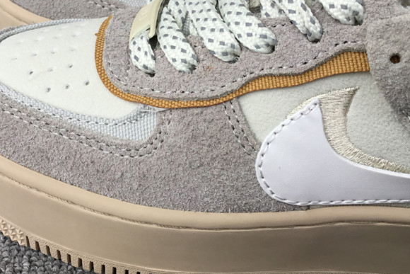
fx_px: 570
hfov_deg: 39.6
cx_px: 188
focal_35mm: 50
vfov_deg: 26.9
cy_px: 98
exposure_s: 1/100
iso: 32
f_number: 2.4
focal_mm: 3.3
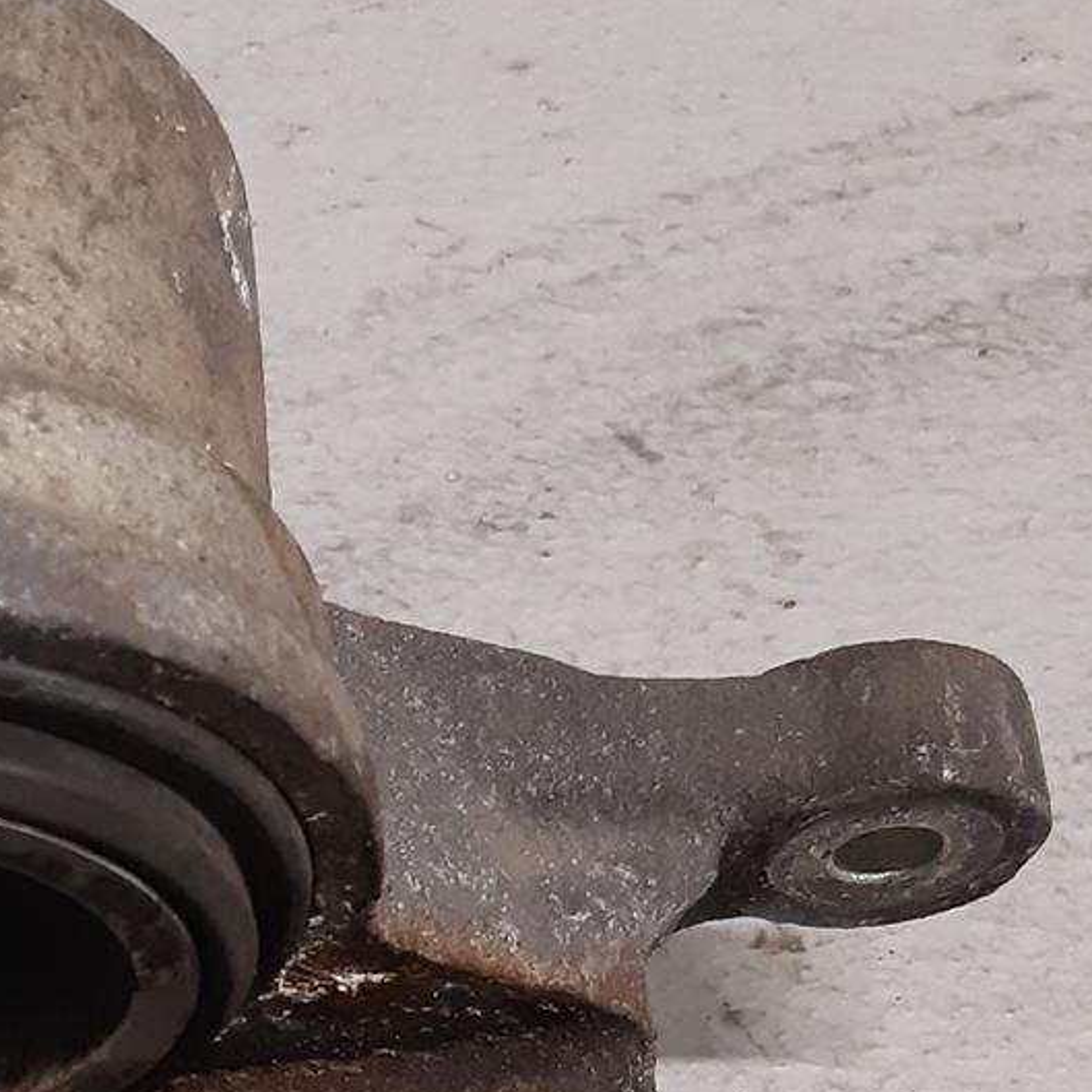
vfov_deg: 18.8
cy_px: 1170
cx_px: -308
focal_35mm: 89
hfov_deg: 18.2
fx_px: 3176
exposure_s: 1/50
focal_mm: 3.93
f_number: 1.7
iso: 160
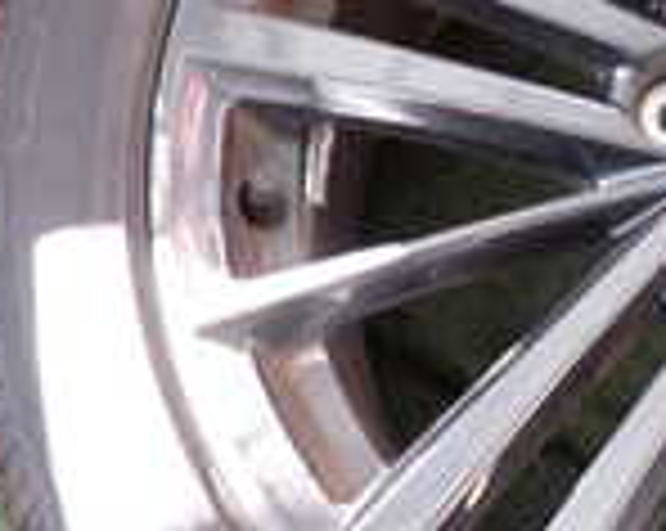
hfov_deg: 18.5
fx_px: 1949
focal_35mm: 99
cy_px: 220
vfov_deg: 15.5
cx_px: 778
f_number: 2
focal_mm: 4.5
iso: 200
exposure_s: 1/40
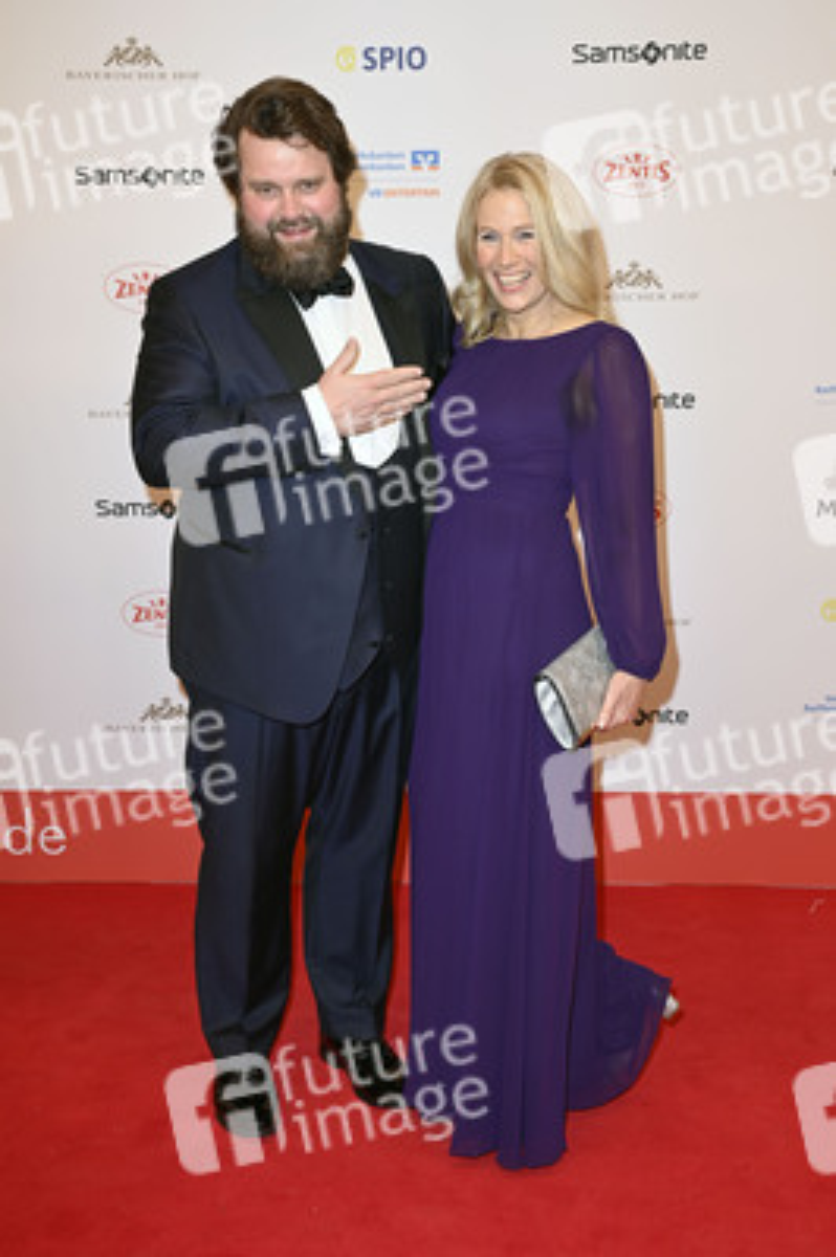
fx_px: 1605
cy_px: 628
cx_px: 418
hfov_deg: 29.2
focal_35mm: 46
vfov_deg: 42.8
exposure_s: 1/250
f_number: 7.1
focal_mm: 46
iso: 640
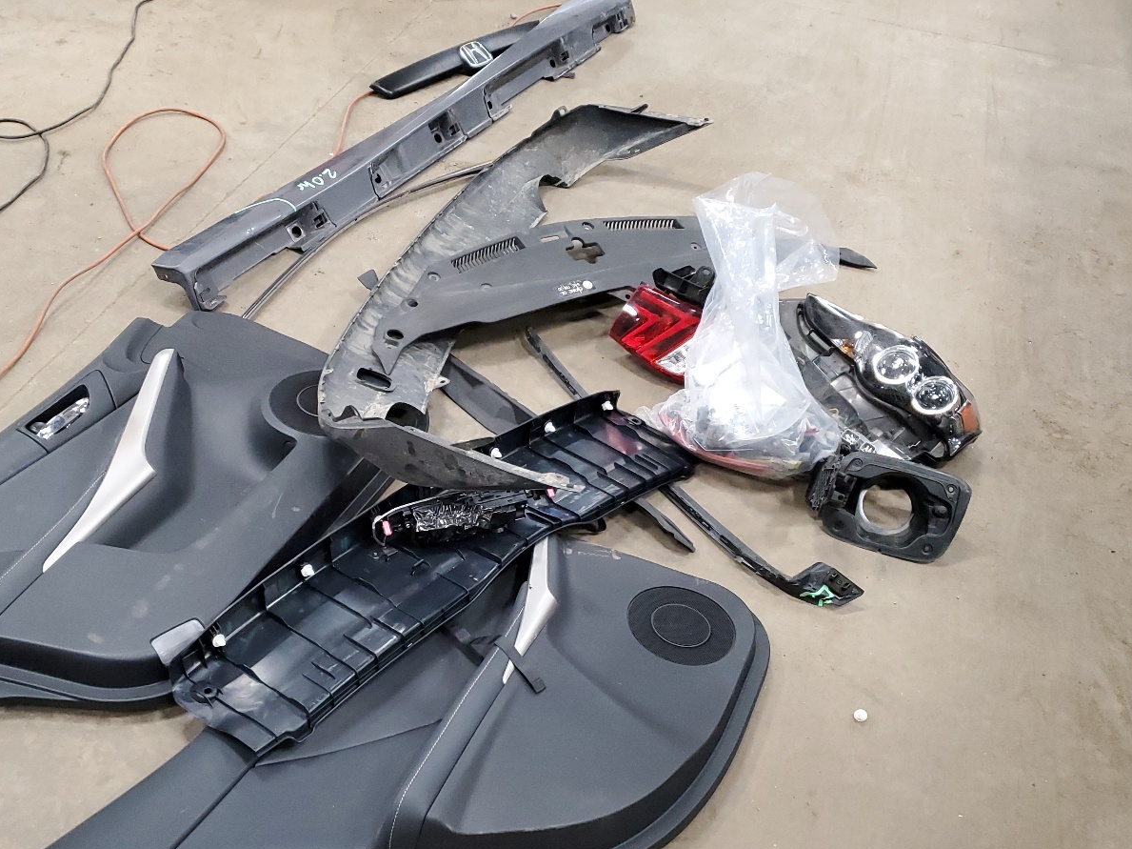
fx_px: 1144
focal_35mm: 35
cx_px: 455
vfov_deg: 40.3
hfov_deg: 52.3
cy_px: 540
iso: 372
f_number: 1.5
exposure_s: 1/60.2
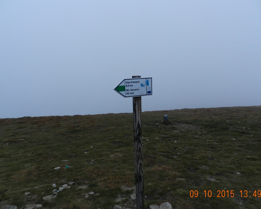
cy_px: 107
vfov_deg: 56.8
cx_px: 134
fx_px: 193
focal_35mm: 25
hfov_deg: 68.1
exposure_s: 1/1000
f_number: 3.4
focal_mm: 4
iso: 160
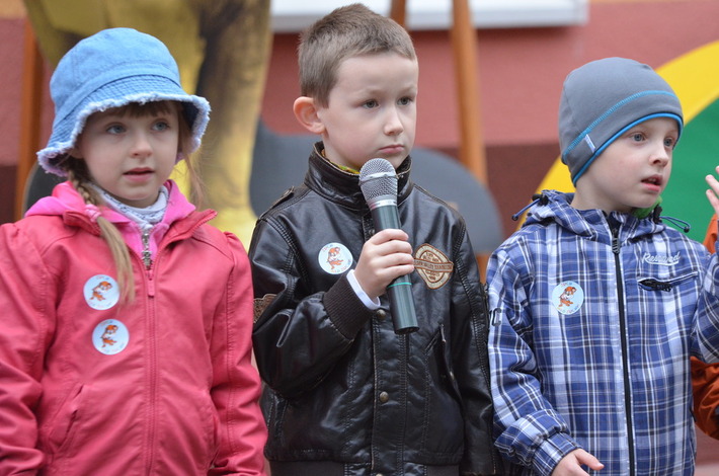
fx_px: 5978
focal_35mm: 300
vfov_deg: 4.6
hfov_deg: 6.9
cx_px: 360
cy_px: 238
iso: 1600
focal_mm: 200
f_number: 4
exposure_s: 1/1000
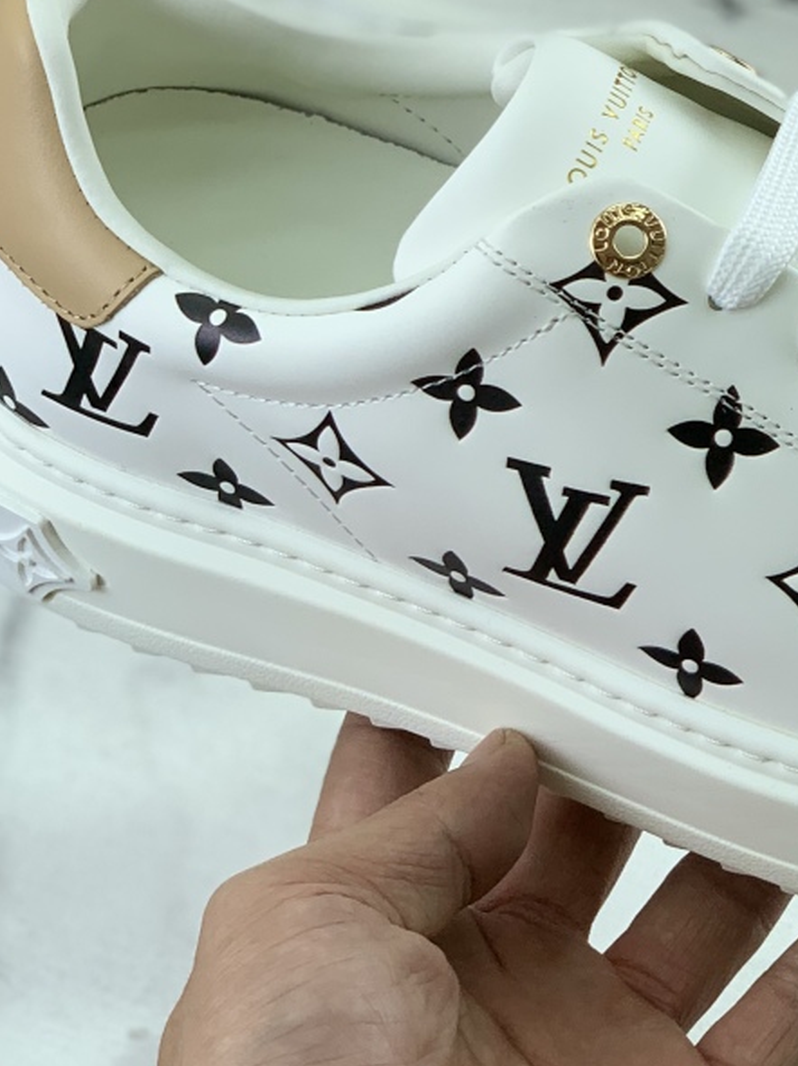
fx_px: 3906
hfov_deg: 11.6
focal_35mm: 127
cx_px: 787
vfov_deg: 15.4
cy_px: 172
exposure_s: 1/184
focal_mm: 6
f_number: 2.4
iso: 16
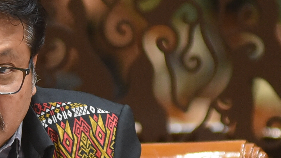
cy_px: 126
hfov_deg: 3.8
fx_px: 4188
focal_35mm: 562
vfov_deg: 2.2
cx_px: -13
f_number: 2.8
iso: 2500
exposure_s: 1/160
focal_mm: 200
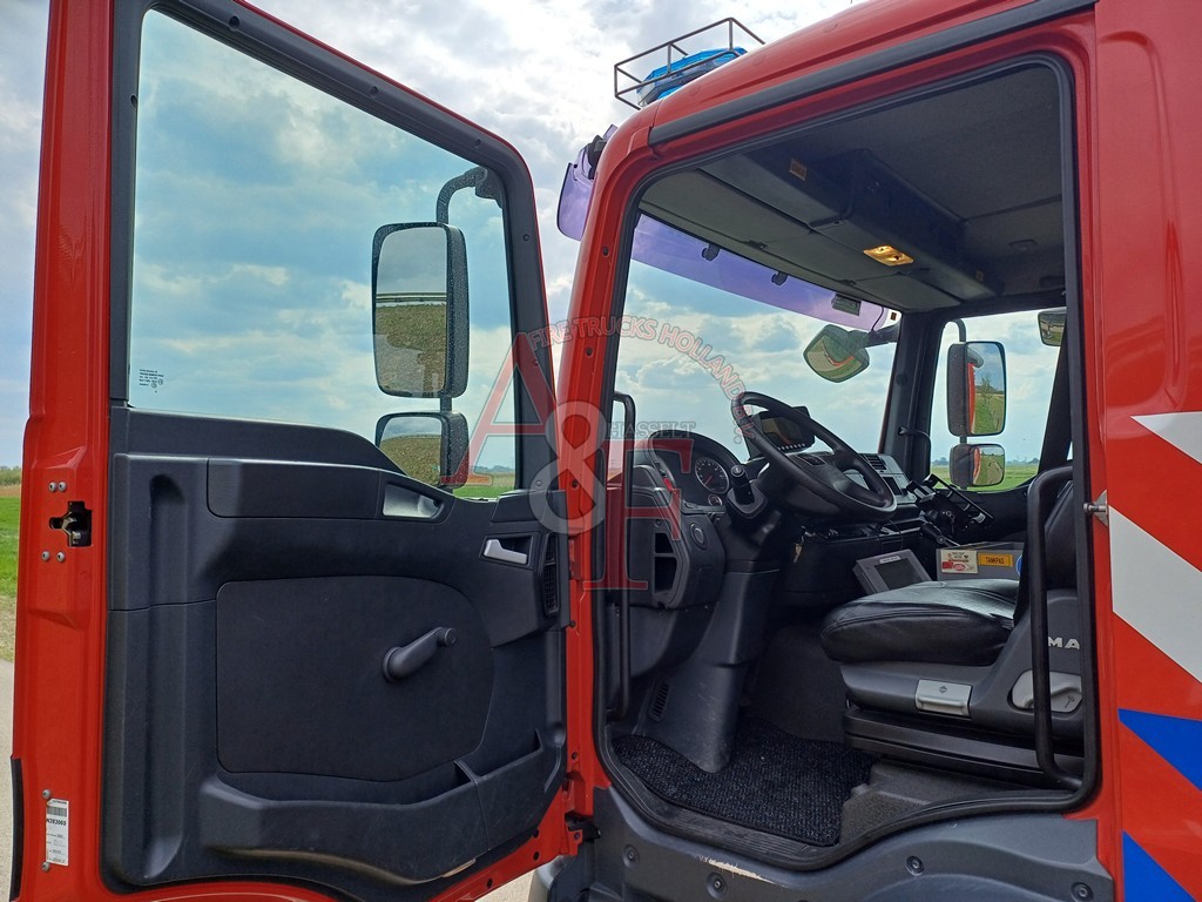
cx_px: 601
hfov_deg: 69.4
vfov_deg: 54.9
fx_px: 868
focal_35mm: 25
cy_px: 451
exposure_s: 1/782
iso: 50
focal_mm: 4.65
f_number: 1.8
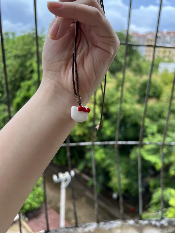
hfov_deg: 53.1
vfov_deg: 67.3
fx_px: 175
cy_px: 116
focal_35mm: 26
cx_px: 88
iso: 50
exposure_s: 1/611
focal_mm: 5.7
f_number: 1.5
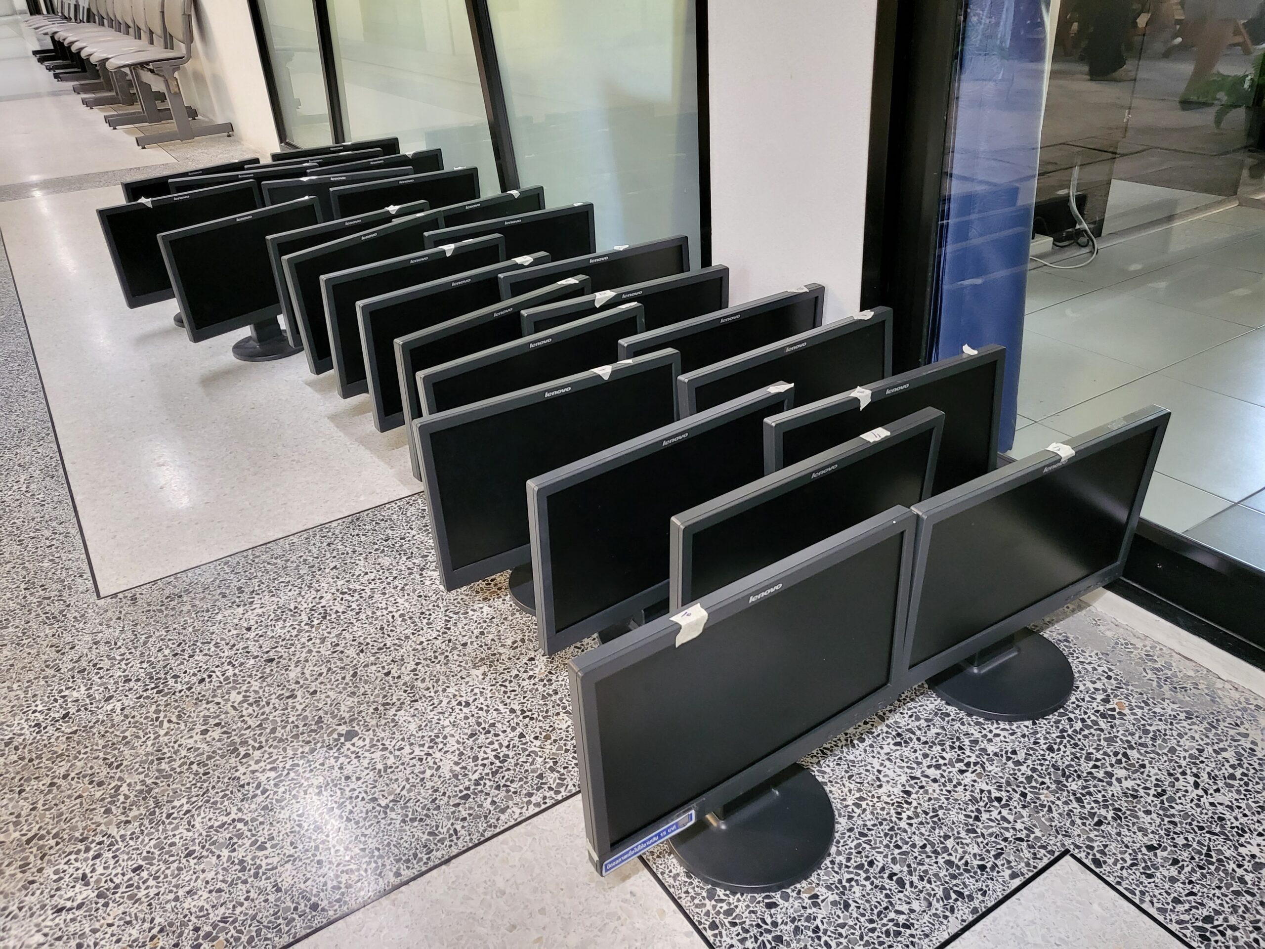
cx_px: 632
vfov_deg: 53.1
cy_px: 474
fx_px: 950
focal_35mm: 26
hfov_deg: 67.3
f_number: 1.8
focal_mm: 4.25
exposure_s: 1/33
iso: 640
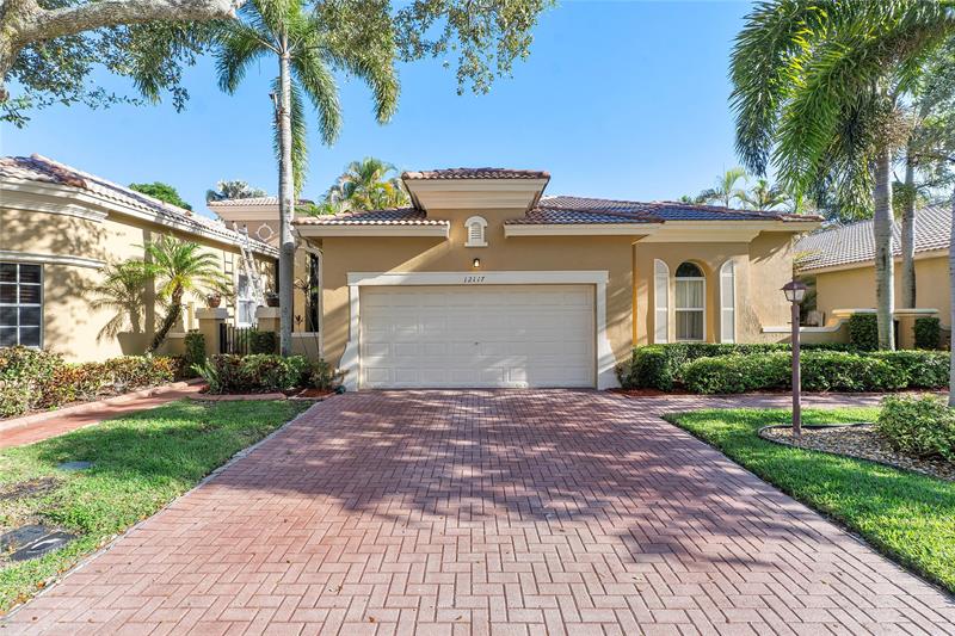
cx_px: 478
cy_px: 318
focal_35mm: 15
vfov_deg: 77.3
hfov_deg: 100.4
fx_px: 398
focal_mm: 10
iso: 100
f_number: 11
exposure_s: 1/60
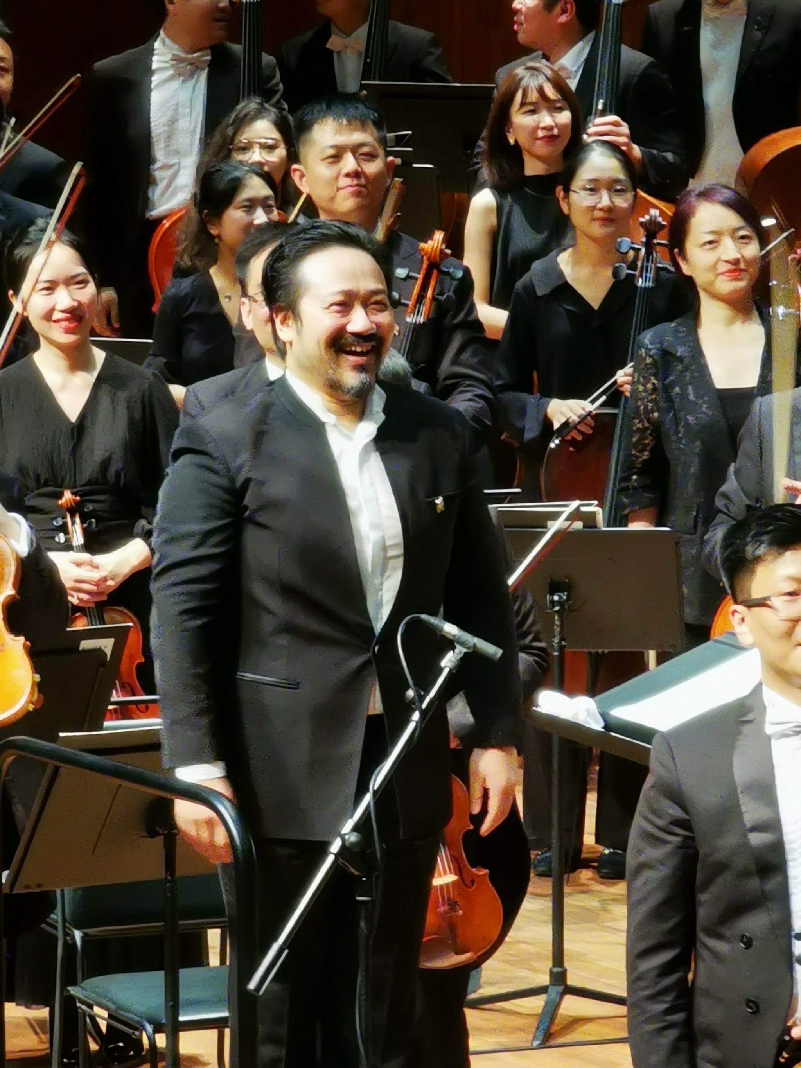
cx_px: 400
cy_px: 534
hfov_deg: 5.4
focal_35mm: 276
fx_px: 8516
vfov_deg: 7.2
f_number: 3.4
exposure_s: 1/30
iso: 400
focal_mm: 14.46
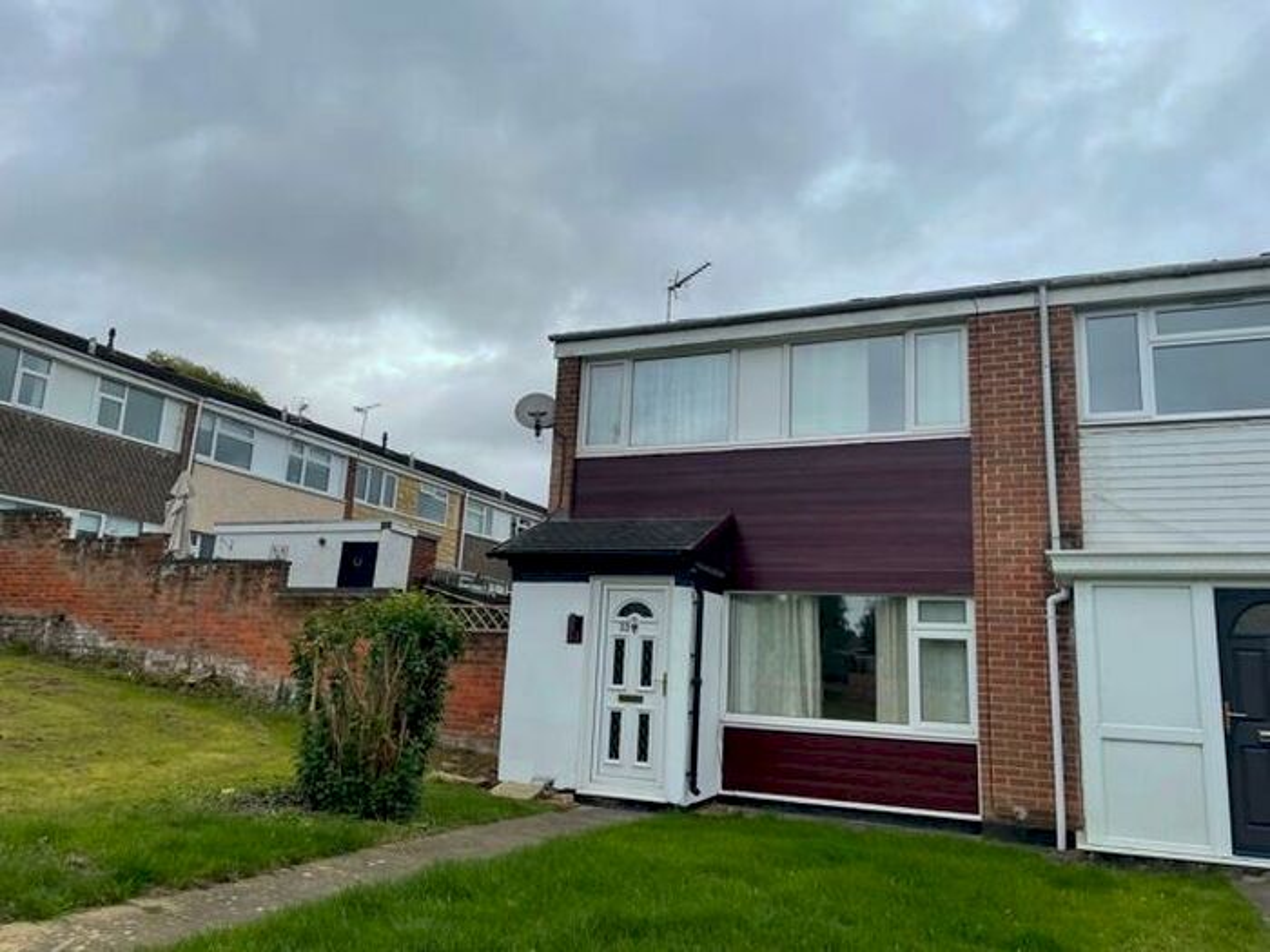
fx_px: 954
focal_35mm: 26
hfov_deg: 67.3
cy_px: 476
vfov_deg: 53.1
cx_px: 635
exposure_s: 1/2681
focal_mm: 4.2
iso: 32
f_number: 1.6
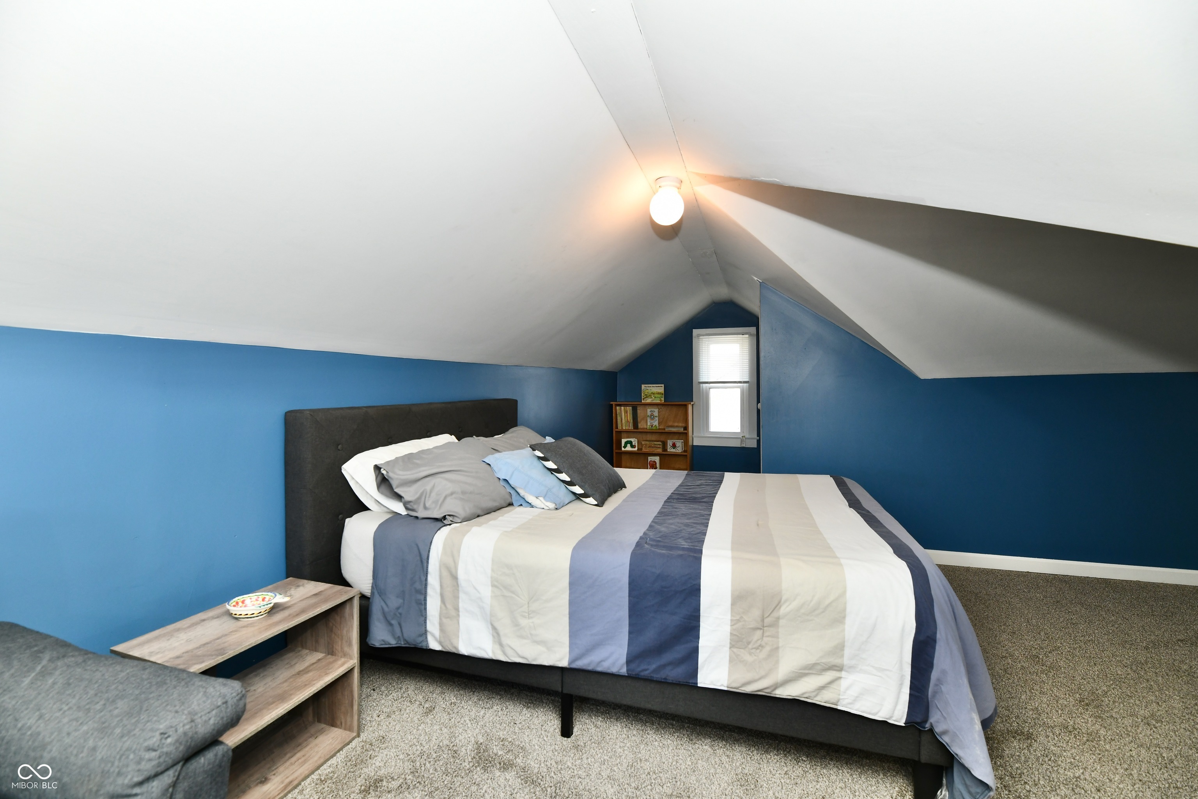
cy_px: 400
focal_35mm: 14
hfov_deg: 104.3
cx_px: 599
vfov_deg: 81.2
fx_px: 466
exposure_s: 1/60
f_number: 6.3
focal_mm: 14
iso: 640
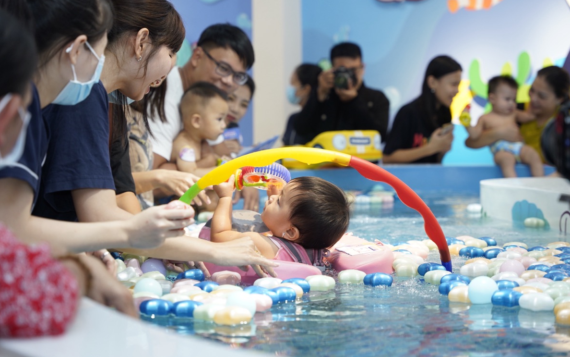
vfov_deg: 18.1
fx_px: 1119
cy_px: 175
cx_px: 285
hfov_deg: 28.6
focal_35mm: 72
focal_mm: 70
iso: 800
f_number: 3.5
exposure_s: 1/160
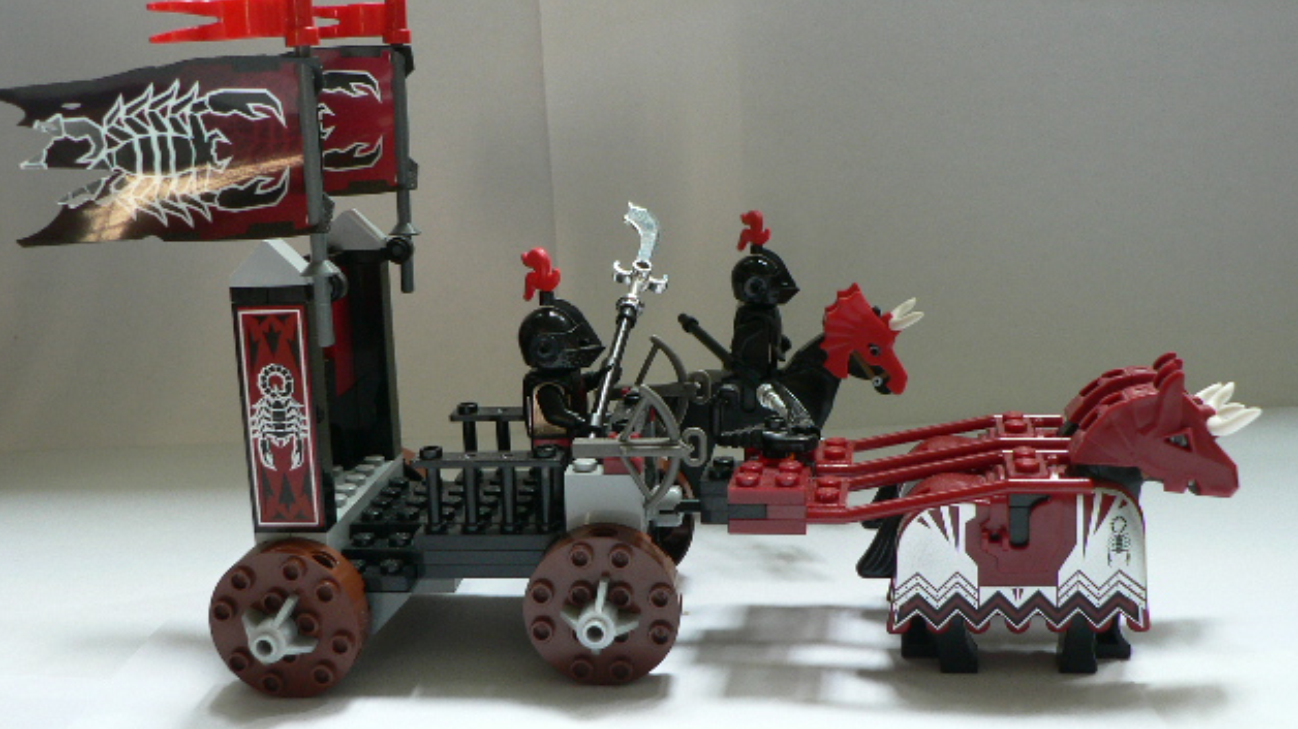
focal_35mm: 40
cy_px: 374
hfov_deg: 50.5
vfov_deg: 29.7
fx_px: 1376
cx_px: 643
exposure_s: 1/13
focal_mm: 6
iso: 100
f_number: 2.8
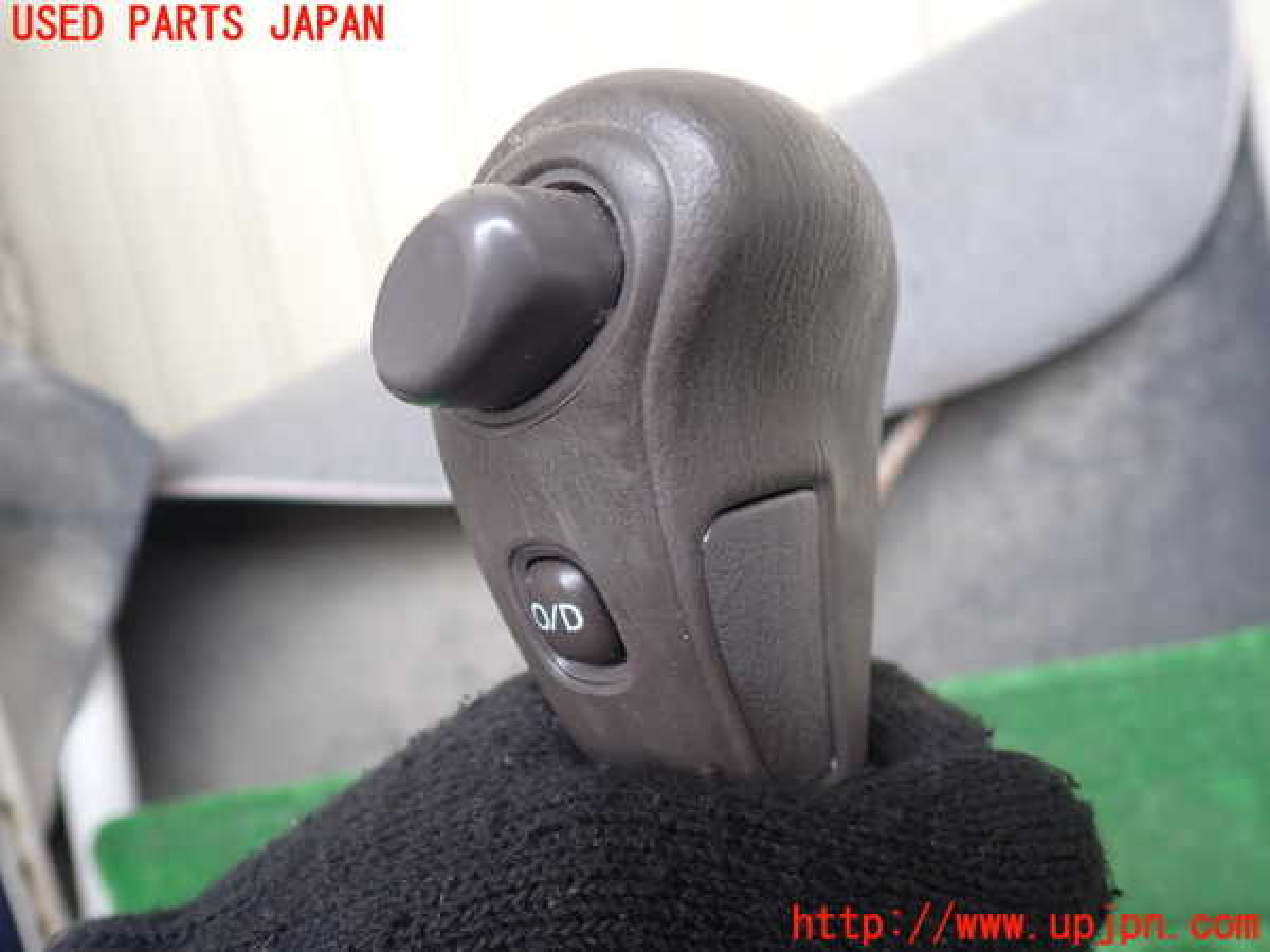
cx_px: 635
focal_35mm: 30
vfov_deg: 46.8
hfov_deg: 60.0
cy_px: 476
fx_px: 1101
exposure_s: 1/60
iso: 200
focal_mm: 5.4
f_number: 2.3
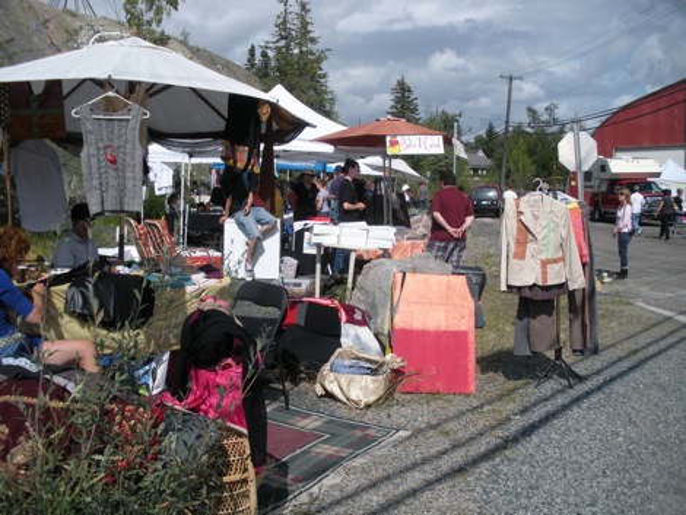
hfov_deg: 51.3
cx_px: 343
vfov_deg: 39.7
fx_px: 714
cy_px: 258
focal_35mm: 36
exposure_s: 1/1082
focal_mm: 6.3
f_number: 3.5
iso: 64
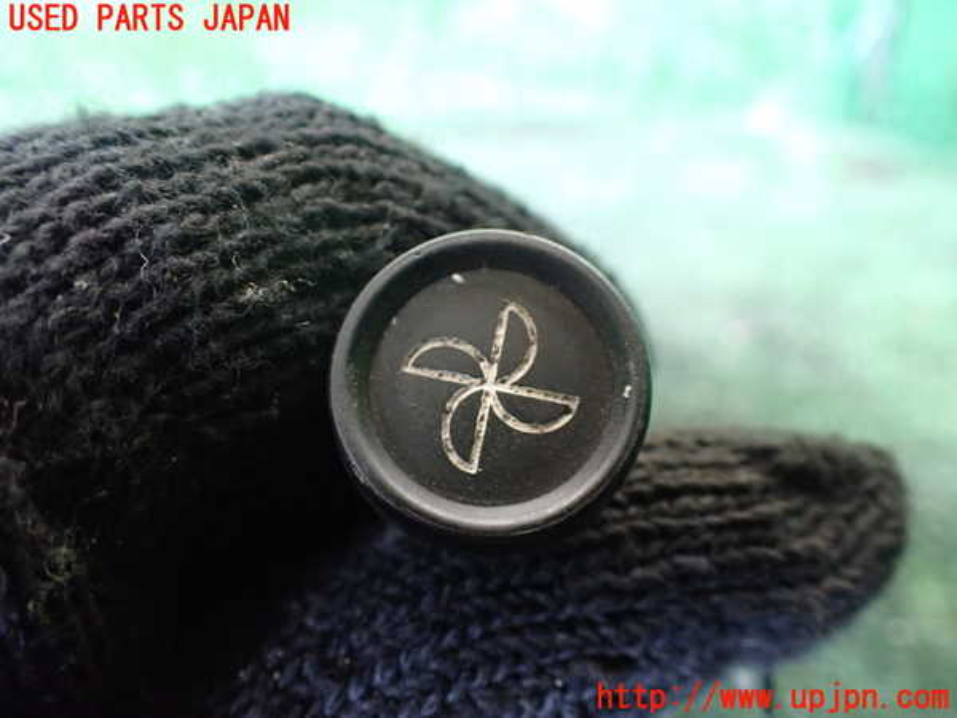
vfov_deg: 46.8
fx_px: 829
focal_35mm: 30
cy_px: 359
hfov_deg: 60.0
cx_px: 478
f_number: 2.3
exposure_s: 1/30
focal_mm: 5.4
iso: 800
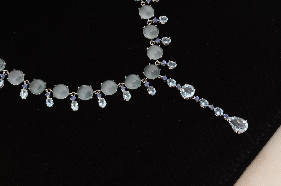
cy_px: 93
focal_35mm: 90
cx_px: 140
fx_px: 701
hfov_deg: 22.7
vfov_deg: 15.1
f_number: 16
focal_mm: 60
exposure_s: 1/100
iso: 400
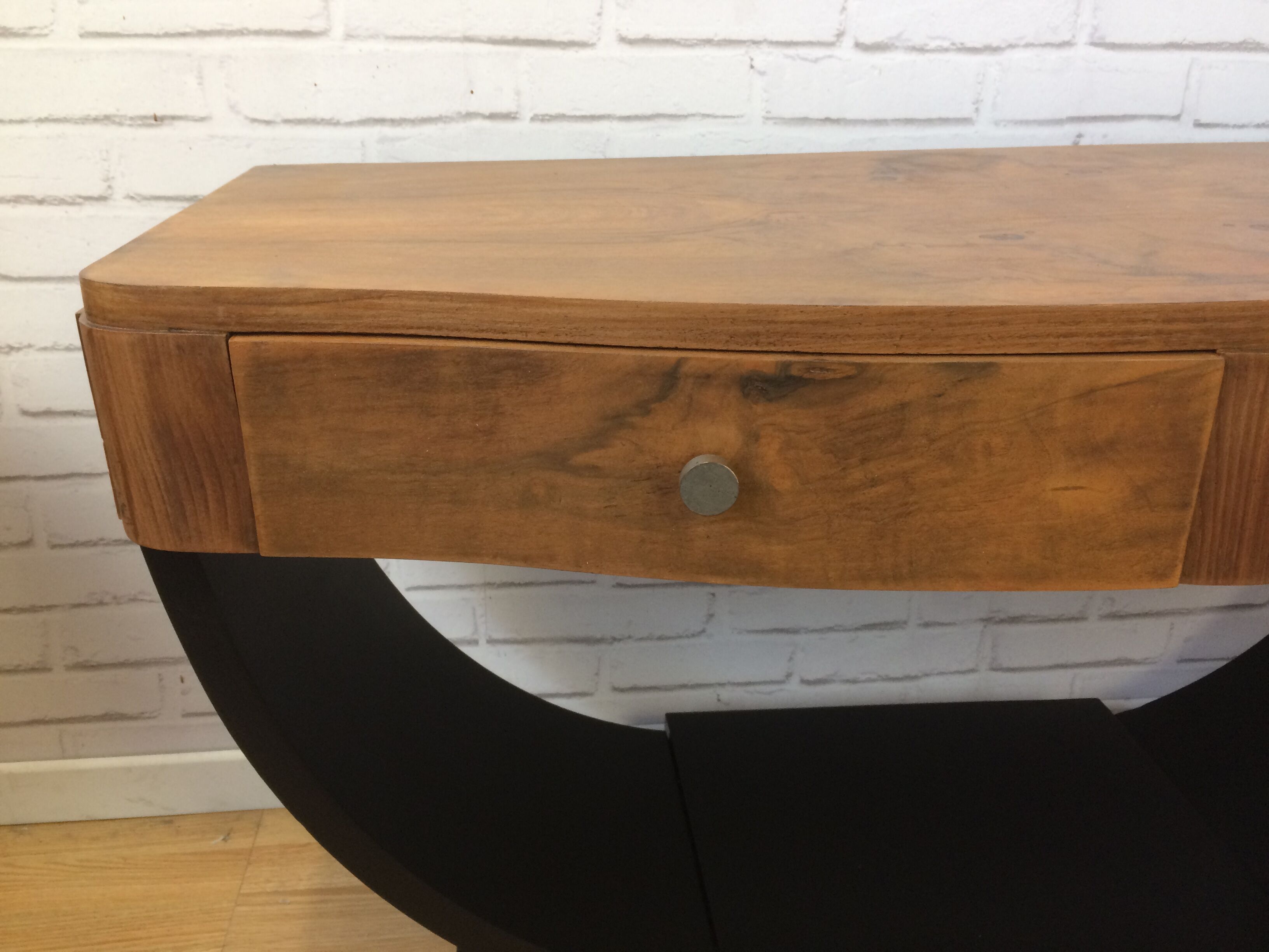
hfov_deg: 61.7
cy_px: 476
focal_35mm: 29
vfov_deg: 48.2
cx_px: 634
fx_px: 1063
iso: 80
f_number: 2.2
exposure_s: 1/33
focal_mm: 4.15
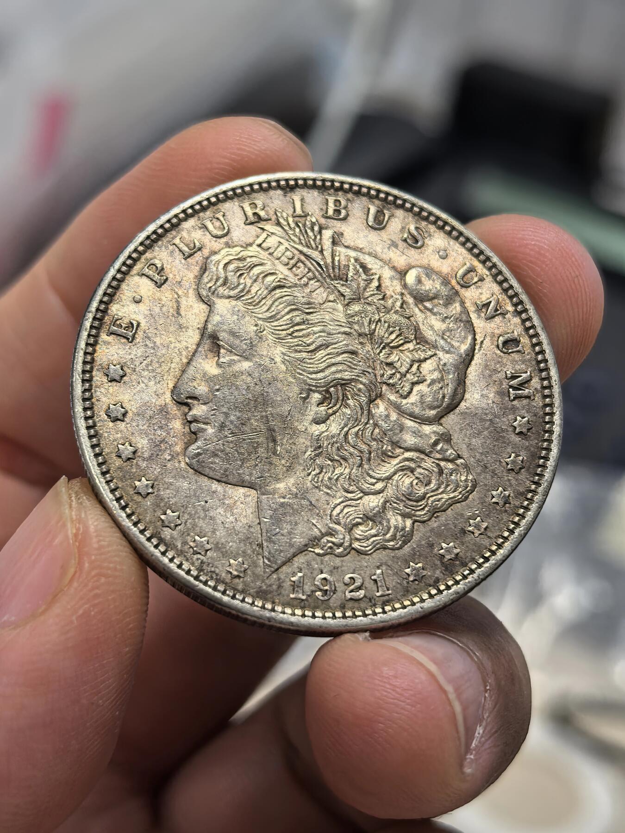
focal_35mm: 54
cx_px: 312
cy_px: 416
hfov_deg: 27.0
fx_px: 1300
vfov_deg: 35.5
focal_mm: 6.98
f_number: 2
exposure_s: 1/100
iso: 200
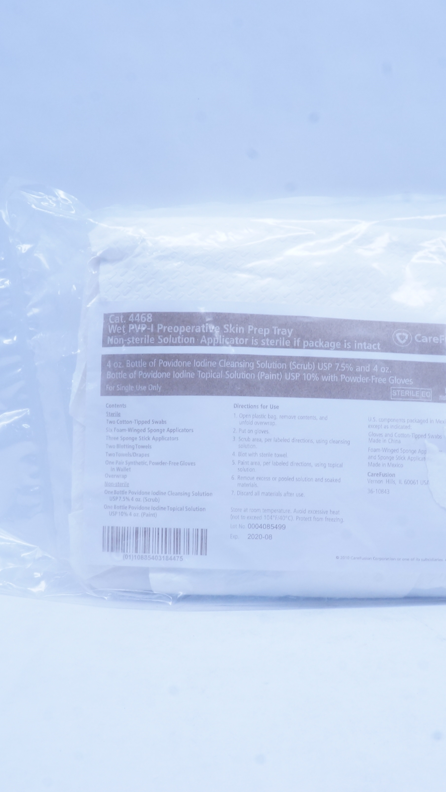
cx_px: 276
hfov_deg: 24.9
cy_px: 396
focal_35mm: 48
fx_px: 1009
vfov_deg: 42.9
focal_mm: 20
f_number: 18
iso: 400
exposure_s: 1/10
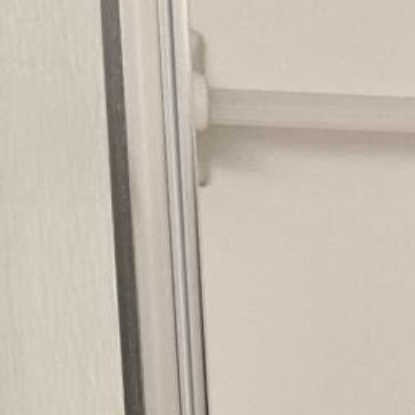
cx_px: 698
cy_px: 961
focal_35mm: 179
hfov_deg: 9.4
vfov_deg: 8.9
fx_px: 2428
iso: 100
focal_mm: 5.7
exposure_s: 1/120
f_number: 1.5
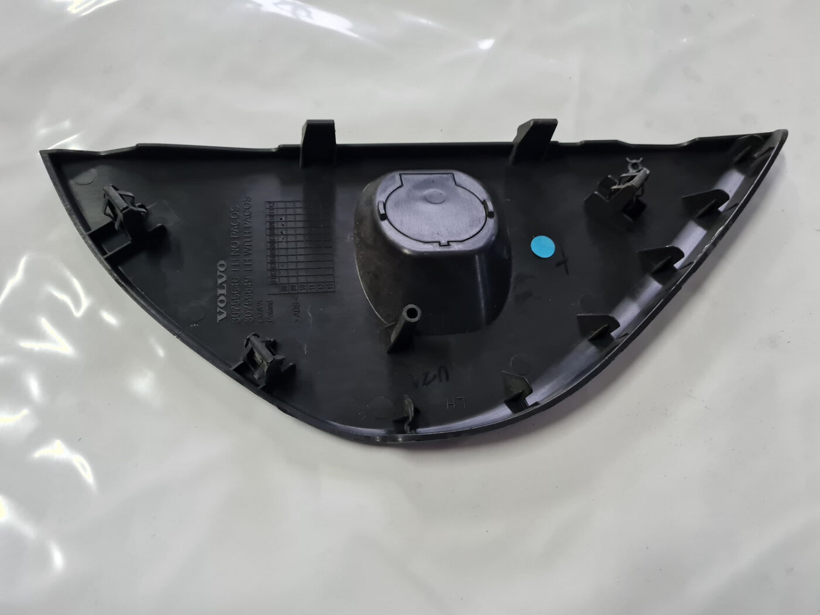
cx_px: 410
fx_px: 616
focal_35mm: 26
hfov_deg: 67.3
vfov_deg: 53.1
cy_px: 308
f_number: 1.8
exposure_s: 1/50
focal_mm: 5.4
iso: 640
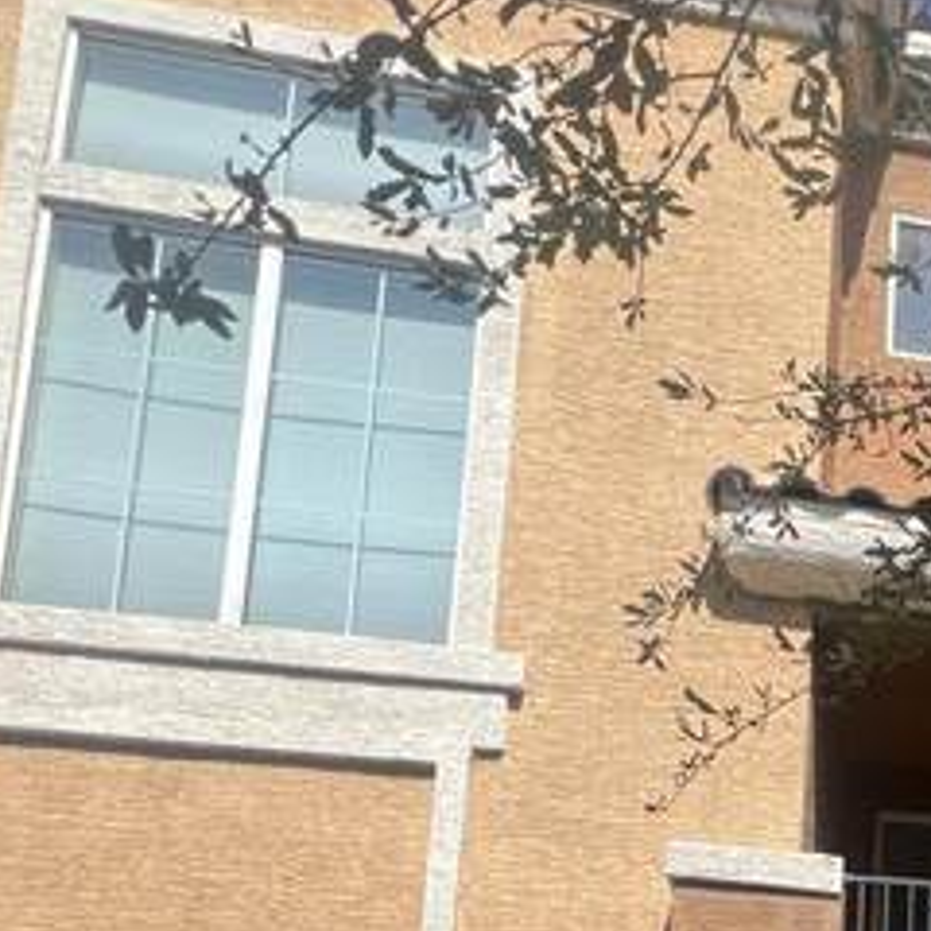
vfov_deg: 29.3
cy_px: 1226
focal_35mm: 46
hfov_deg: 28.2
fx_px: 1400
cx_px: 1296
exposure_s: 1/1143
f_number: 1.8
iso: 32
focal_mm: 1.57
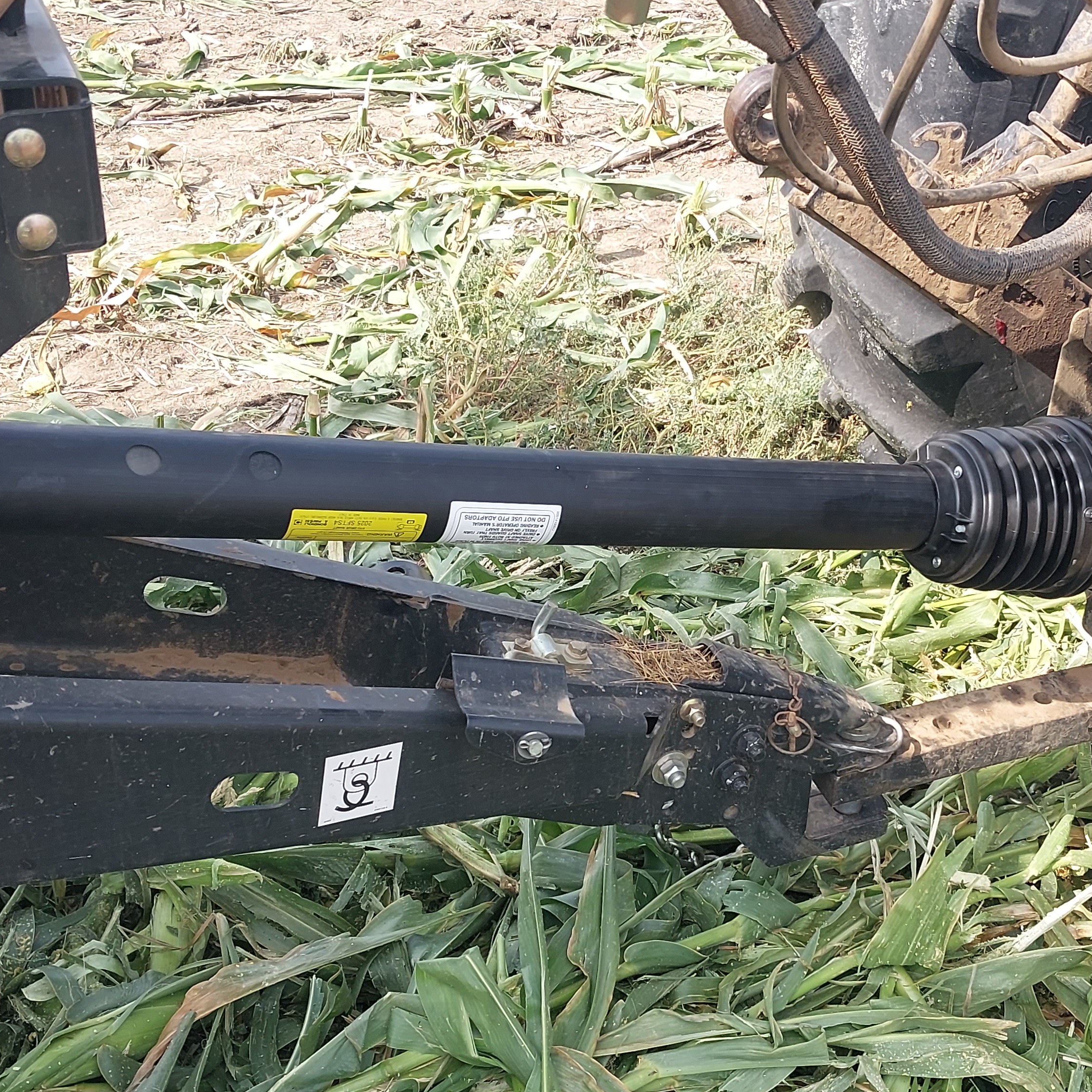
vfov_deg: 39.1
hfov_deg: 38.8
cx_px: 702
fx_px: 1535
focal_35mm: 43
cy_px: 614
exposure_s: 1/218
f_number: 1.8
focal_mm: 4
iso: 20
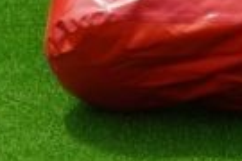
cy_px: -80
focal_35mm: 182
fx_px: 1223
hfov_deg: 11.2
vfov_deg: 7.4
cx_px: 206
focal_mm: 16
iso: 100
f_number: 10
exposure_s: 1/160
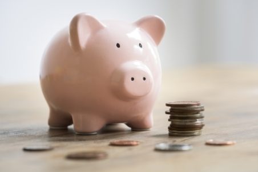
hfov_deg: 19.5
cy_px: 86
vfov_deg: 13.0
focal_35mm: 105
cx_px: 129
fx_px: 751
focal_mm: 105
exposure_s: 1/2.5
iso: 31
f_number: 8
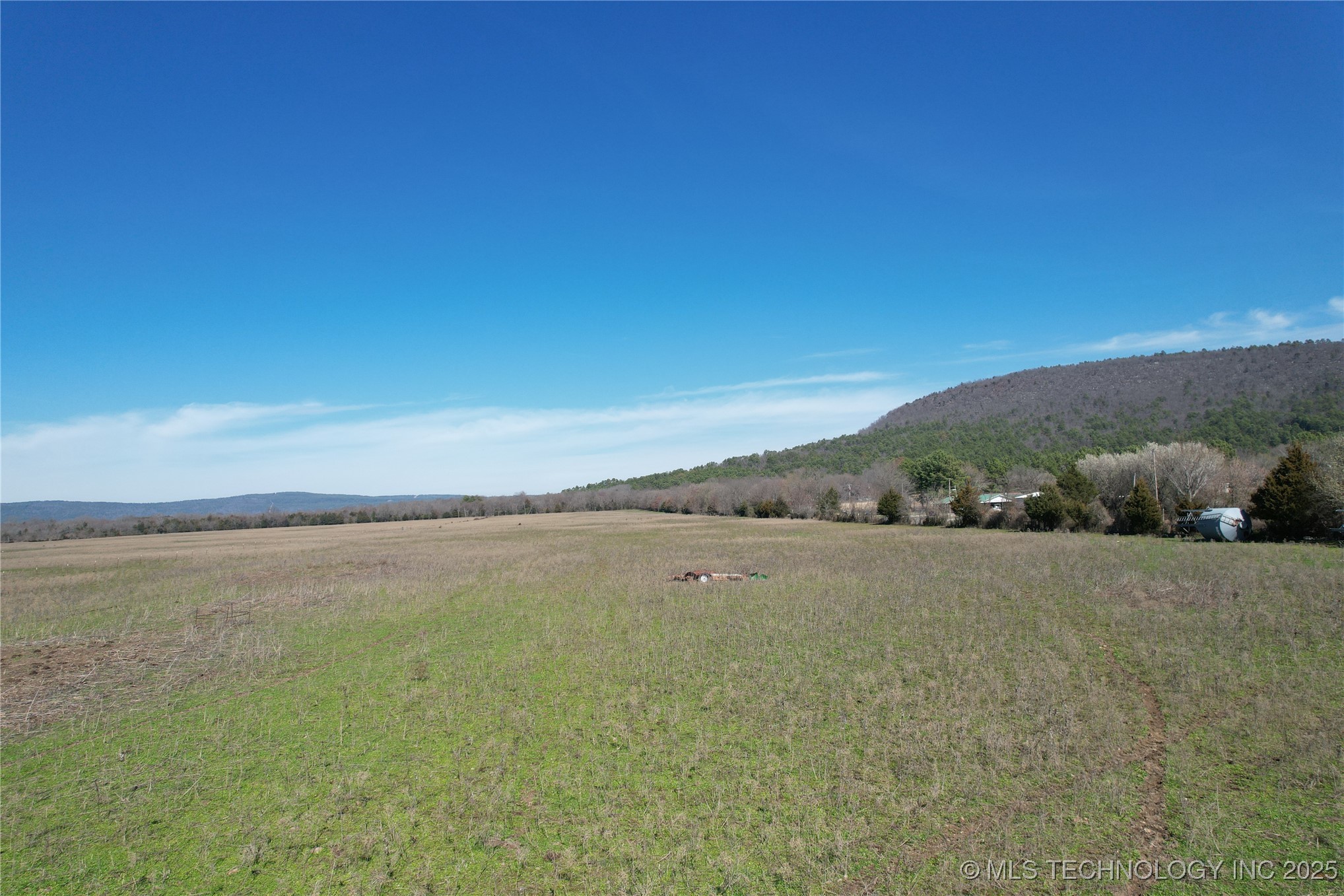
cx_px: 672
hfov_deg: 78.6
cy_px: 448
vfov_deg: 57.2
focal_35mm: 22
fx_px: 821
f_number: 2.8
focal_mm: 8.38
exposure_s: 1/1600
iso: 100
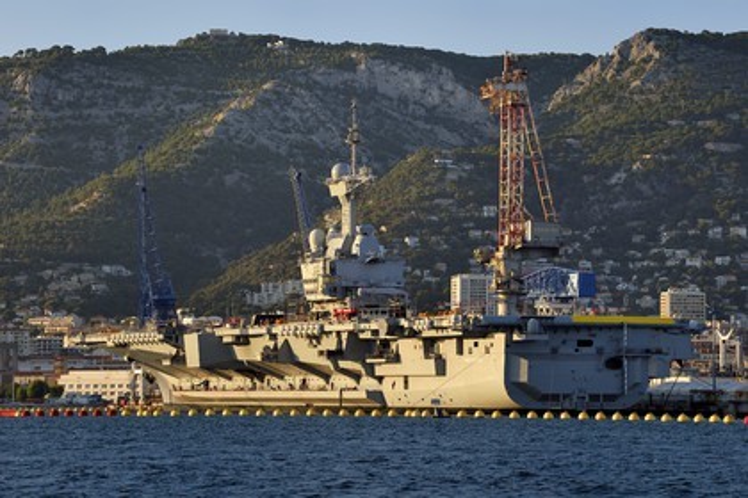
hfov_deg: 13.7
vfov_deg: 9.1
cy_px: 249
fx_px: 3116
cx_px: 374
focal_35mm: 150
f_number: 7.1
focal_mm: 150
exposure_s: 1/400
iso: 200
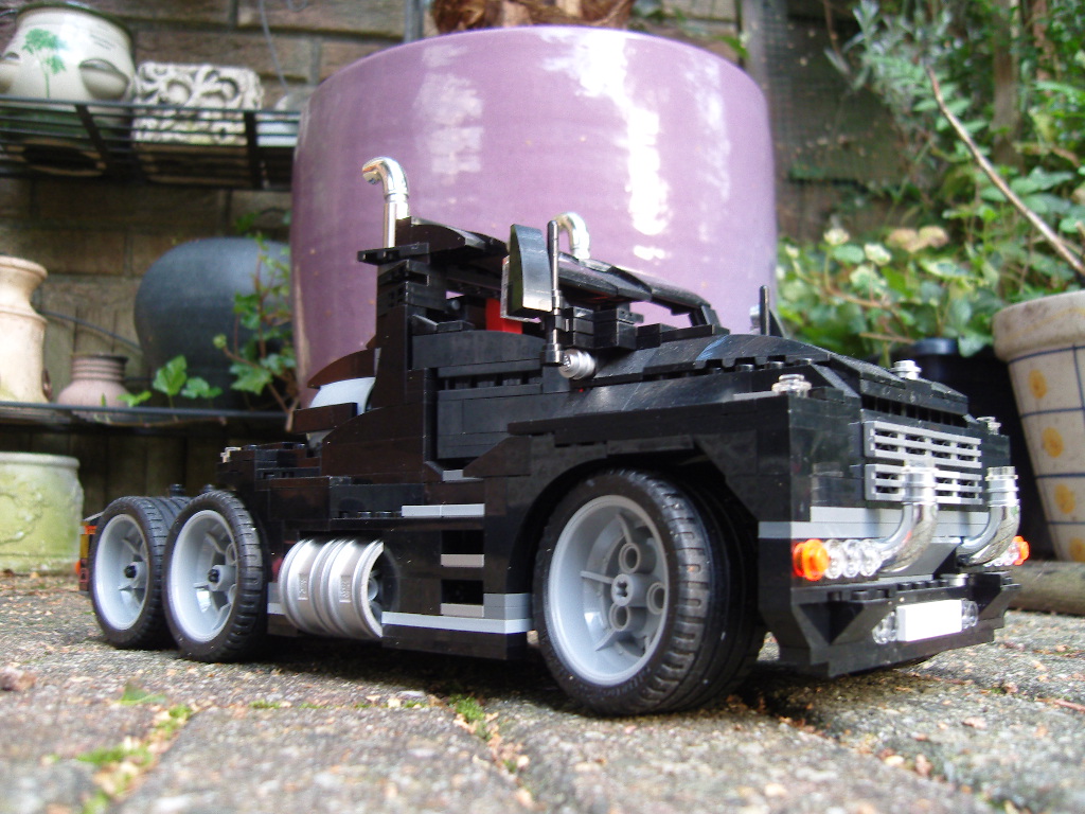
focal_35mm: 34
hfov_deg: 54.0
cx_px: 542
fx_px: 1066
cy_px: 407
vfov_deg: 41.8
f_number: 2.8
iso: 200
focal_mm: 7.3
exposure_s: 1/15
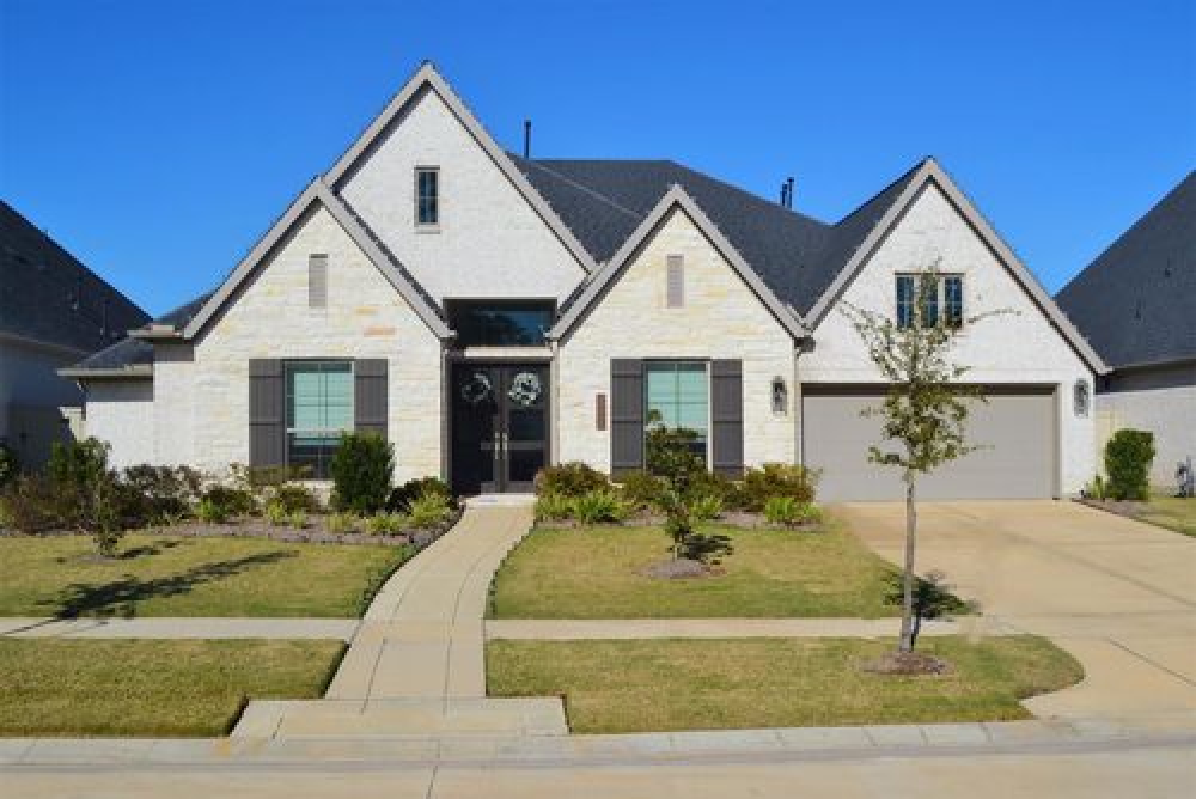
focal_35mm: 30
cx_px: 598
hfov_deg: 61.9
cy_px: 400
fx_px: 997
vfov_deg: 43.7
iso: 100
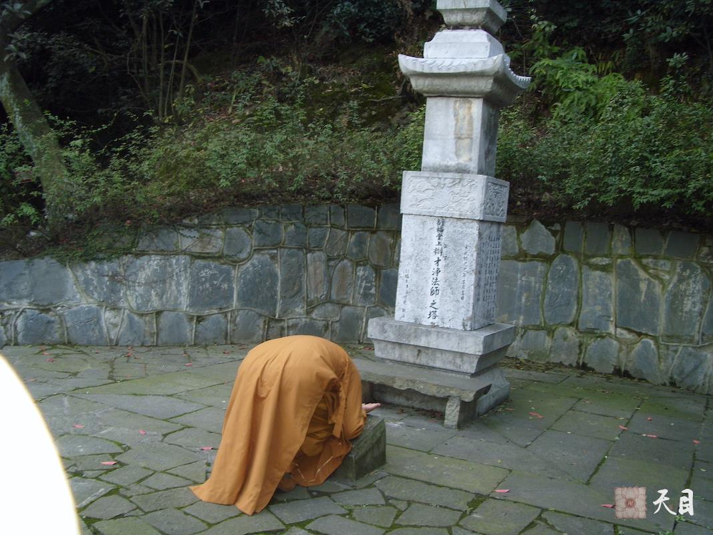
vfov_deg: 45.4
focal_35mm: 31
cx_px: 356
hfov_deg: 58.4
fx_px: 638
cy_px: 268
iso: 100
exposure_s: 1/30
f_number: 3.5
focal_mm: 6.3
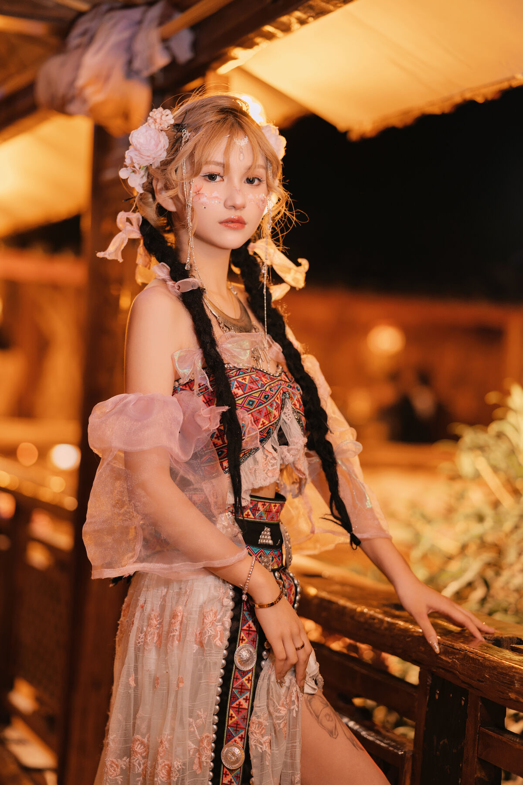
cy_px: 392
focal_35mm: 85
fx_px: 1852
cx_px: 262
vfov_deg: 23.9
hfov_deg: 16.1
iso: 400
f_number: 2
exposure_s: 1/100
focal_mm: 85
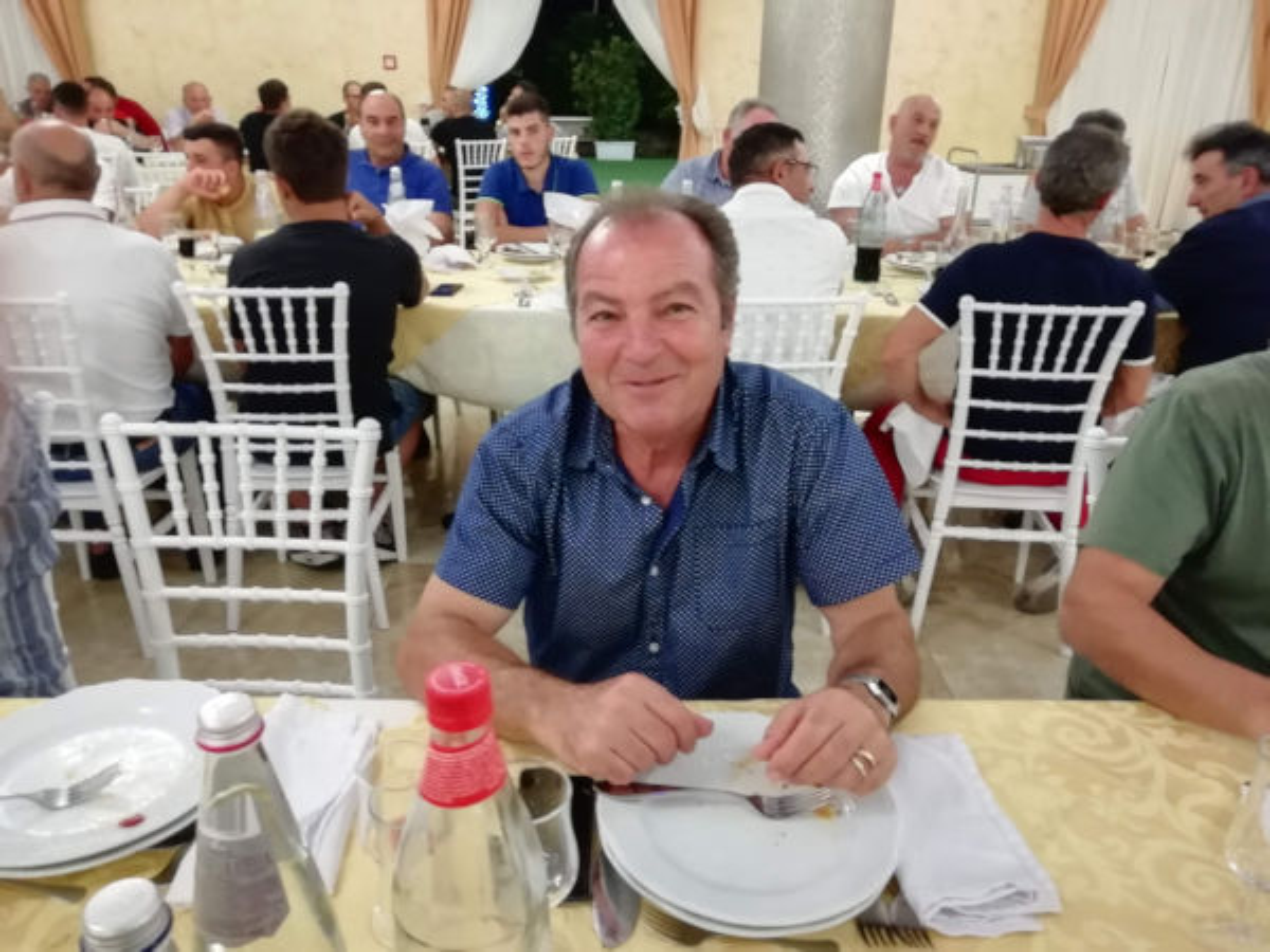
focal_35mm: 26
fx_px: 954
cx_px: 635
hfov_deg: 67.3
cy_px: 476
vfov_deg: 53.1
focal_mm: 3.46
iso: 400
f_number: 2.2
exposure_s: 1/16.7
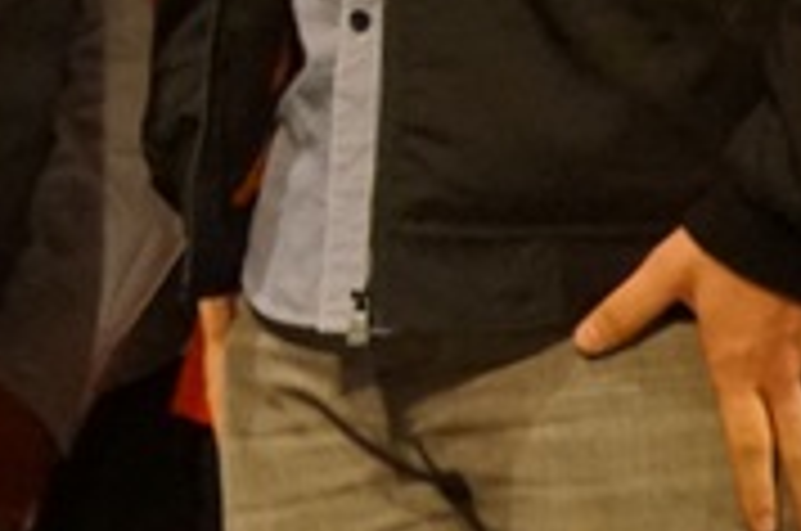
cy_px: -340
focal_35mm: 1140
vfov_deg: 1.2
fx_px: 25315
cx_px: -562
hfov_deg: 1.8
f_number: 5.6
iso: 3200
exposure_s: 1/60
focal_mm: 135
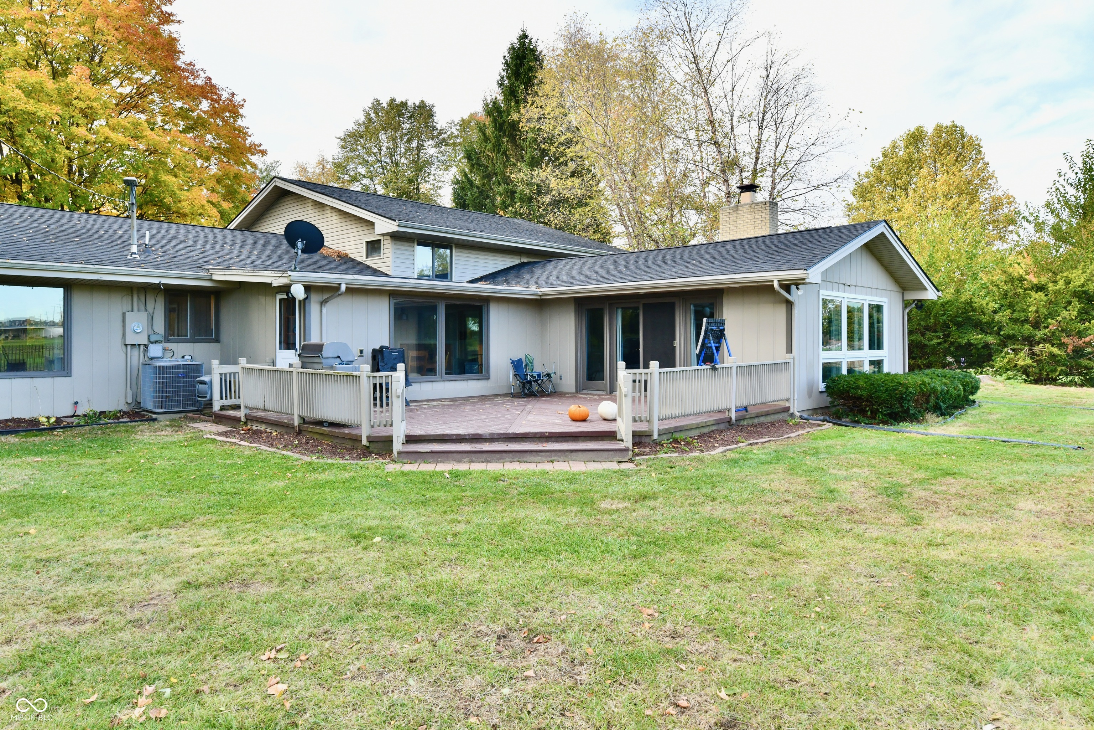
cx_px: 547
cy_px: 365
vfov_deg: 53.1
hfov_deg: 73.7
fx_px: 729
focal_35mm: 24
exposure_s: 1/320
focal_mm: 24
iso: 640
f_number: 9
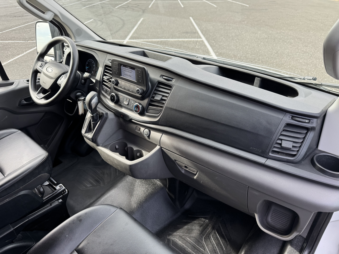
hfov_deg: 71.6
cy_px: 127
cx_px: 170
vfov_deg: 56.8
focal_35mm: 24
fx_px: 235
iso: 64
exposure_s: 1/268
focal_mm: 6.76
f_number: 1.78
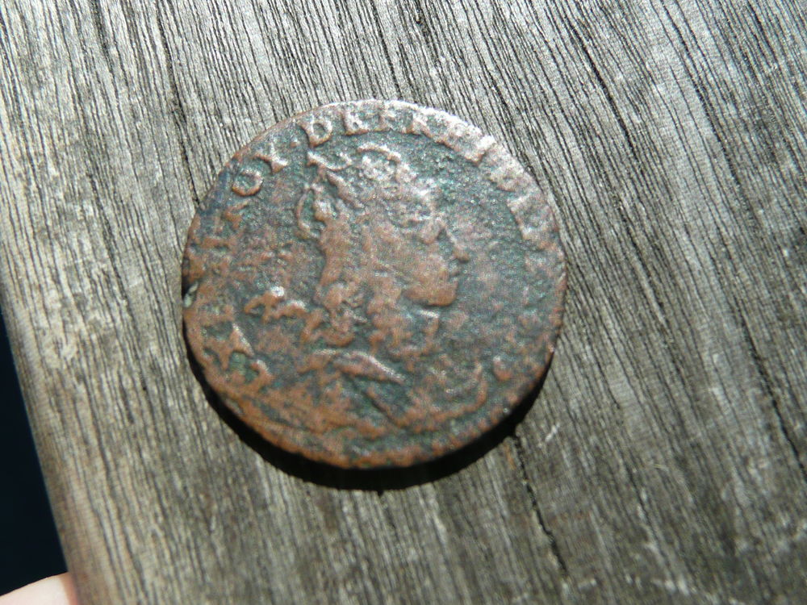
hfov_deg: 51.4
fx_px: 839
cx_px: 404
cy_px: 302
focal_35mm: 36
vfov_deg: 39.7
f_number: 3.4
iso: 100
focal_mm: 4.9
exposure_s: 1/640
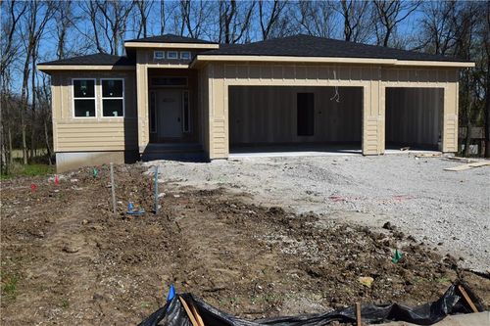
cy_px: 163
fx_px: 490
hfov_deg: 53.1
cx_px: 245
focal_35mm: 36
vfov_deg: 36.8
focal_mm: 24
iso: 280
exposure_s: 1/500
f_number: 11
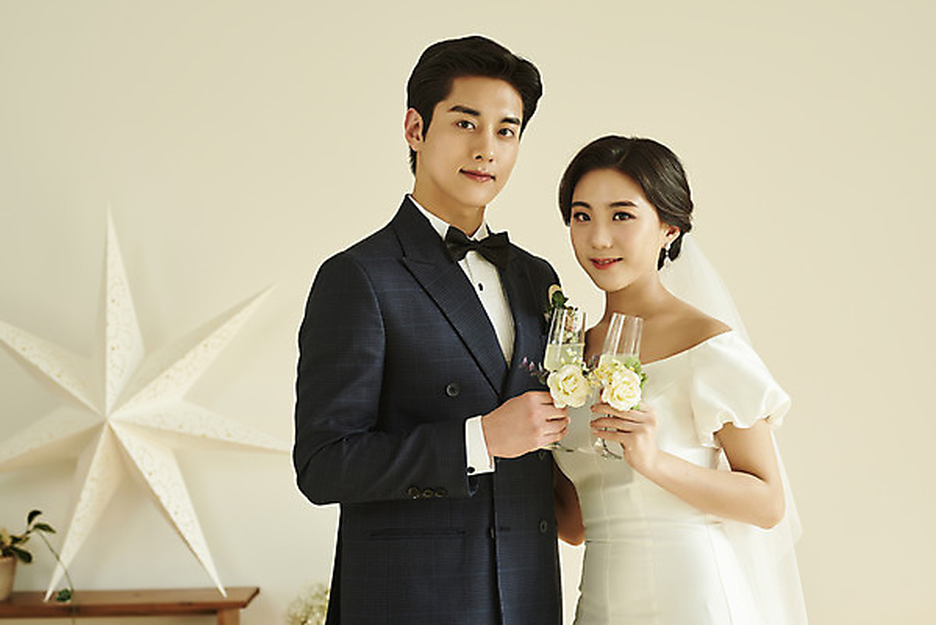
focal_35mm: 85
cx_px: 468
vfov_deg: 16.1
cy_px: 312
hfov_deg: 23.9
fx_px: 2211
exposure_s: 1/125
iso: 250
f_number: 4
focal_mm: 85
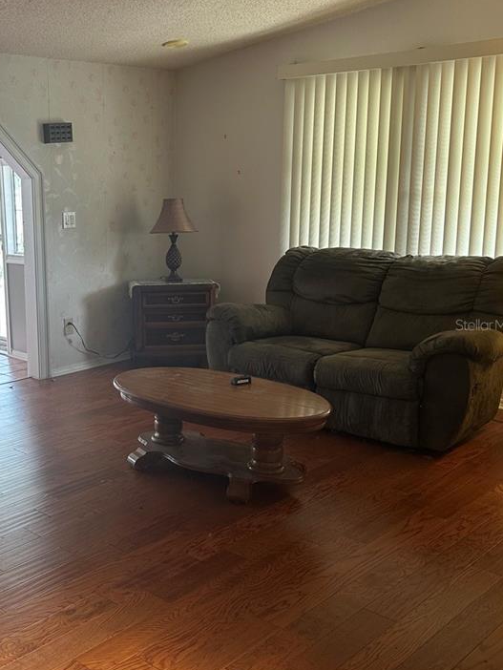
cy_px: 325
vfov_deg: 45.8
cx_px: 94
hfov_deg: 34.0
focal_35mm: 41
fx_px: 794
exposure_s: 1/60
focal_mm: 6.86
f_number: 1.78
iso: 125
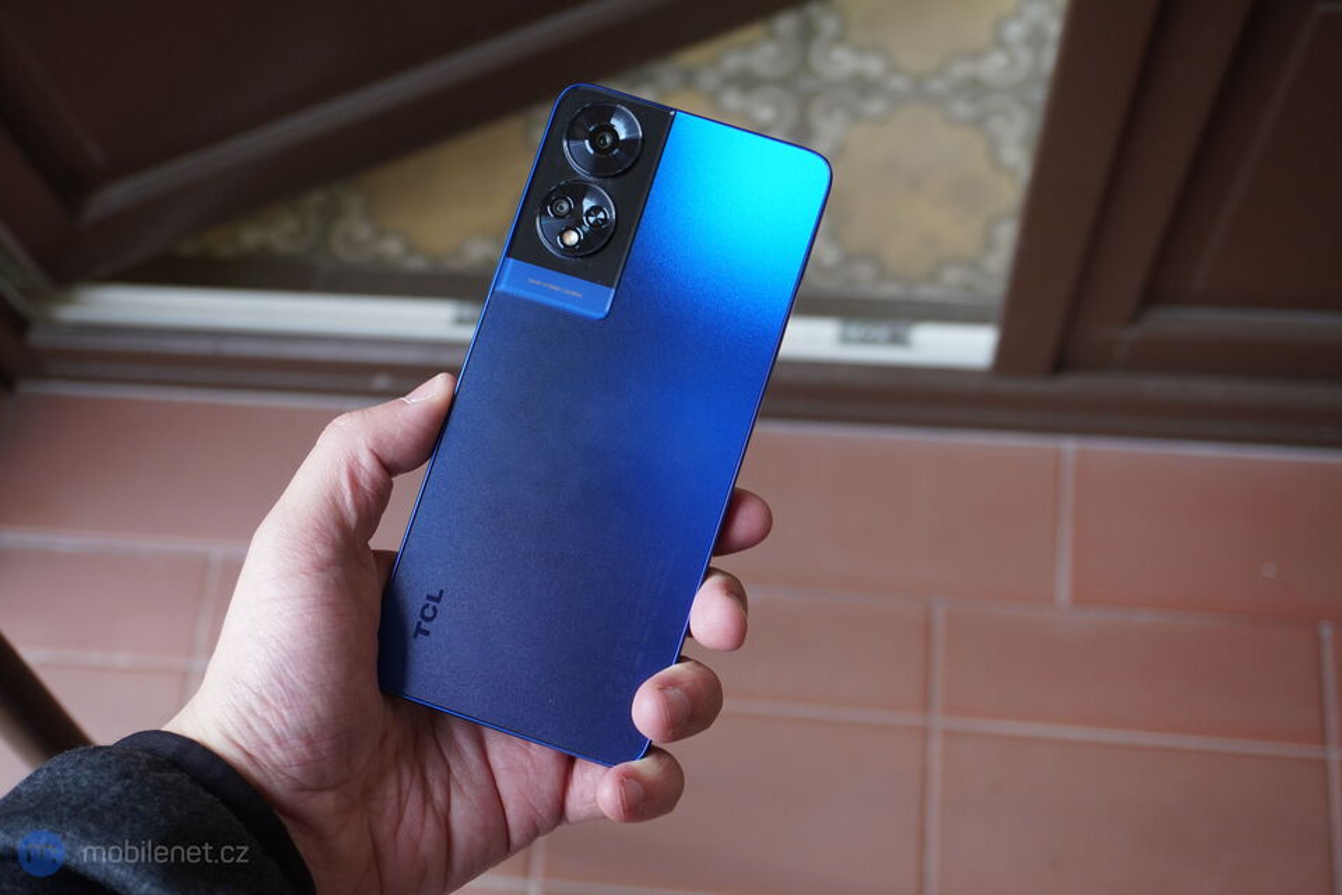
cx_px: 671
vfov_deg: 30.8
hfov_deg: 45.0
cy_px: 448
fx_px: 1621
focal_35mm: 44
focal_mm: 29
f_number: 5
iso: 400
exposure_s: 1/160
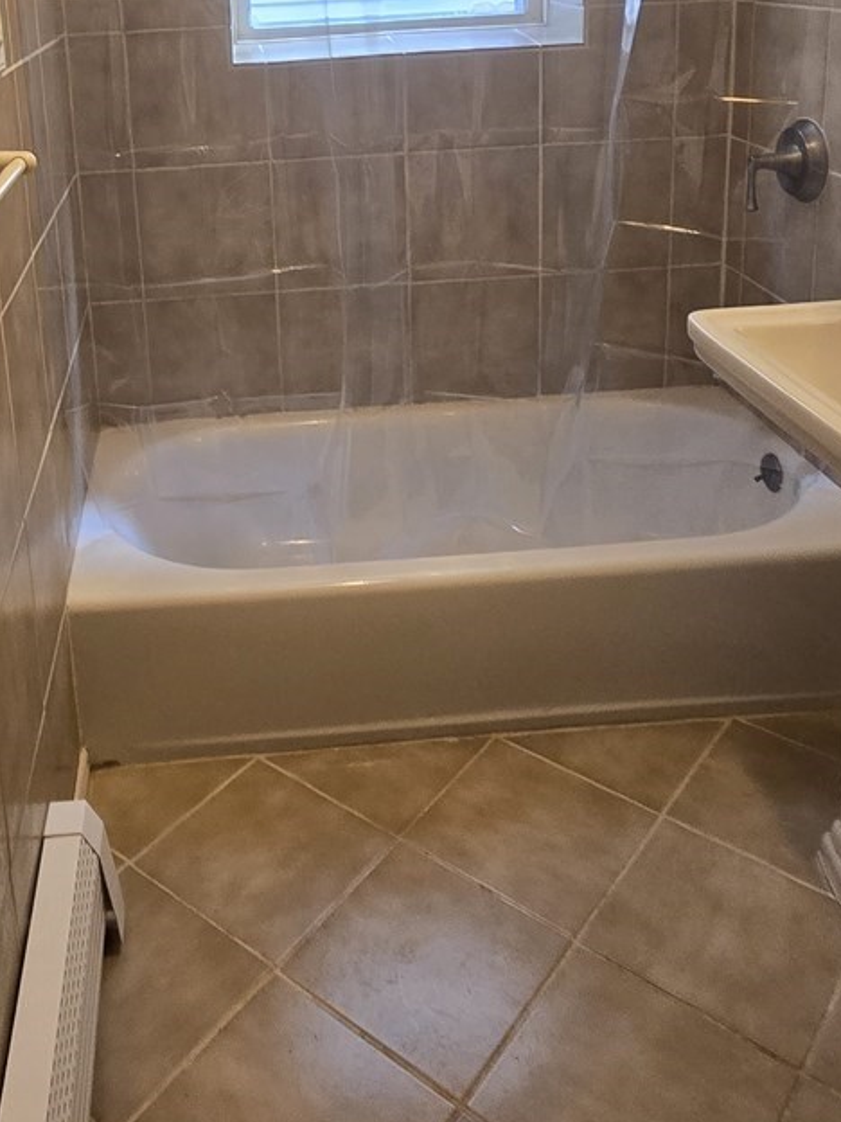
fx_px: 1037
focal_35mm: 32
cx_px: 259
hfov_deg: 43.3
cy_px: 216
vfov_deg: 52.9
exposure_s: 1/60
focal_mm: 2.2
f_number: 2.2
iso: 160
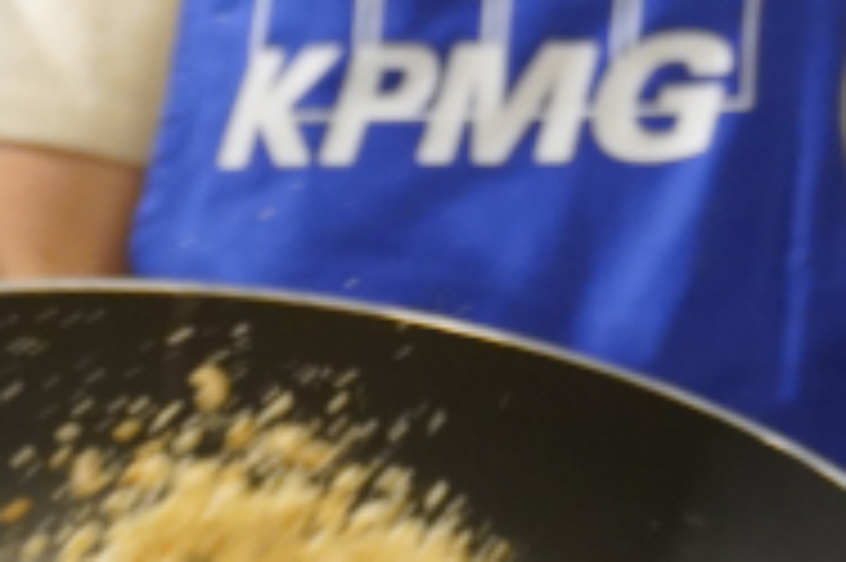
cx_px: -162
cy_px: 456
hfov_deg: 9.9
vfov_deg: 6.7
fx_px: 4790
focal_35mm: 204
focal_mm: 32
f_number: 5
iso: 2000
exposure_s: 1/160
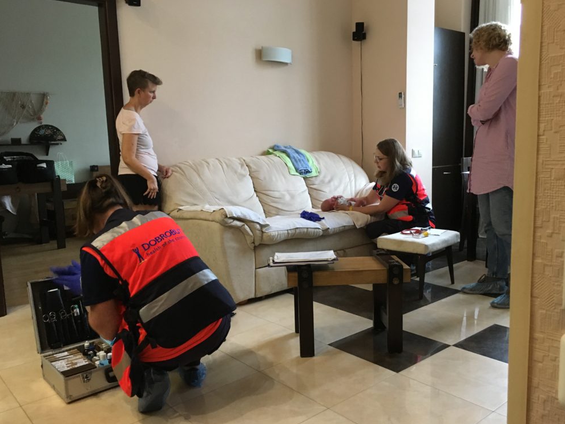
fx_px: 490
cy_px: 210
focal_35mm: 30
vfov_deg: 46.8
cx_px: 290
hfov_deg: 60.0
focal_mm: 4.15
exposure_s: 1/17
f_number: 2.2
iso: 200
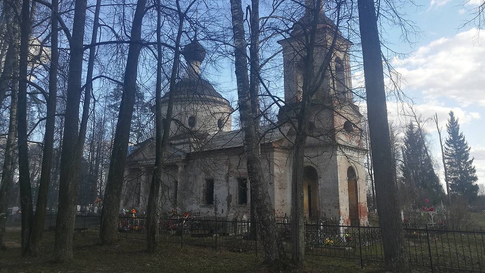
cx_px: 246
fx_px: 386
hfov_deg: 64.3
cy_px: 99
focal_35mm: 30
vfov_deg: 38.6
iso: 50
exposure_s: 1/231
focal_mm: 4.5
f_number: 2.2
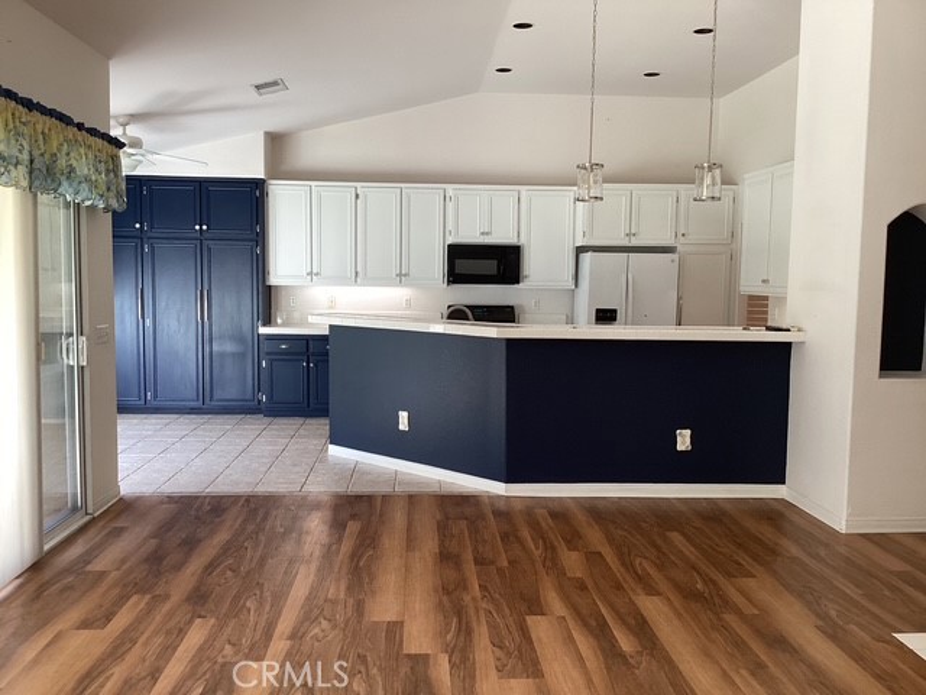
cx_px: 463
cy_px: 348
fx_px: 829
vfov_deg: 45.4
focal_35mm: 31
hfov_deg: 58.4
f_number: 2.4
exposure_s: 1/60
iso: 64
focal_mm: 3.3
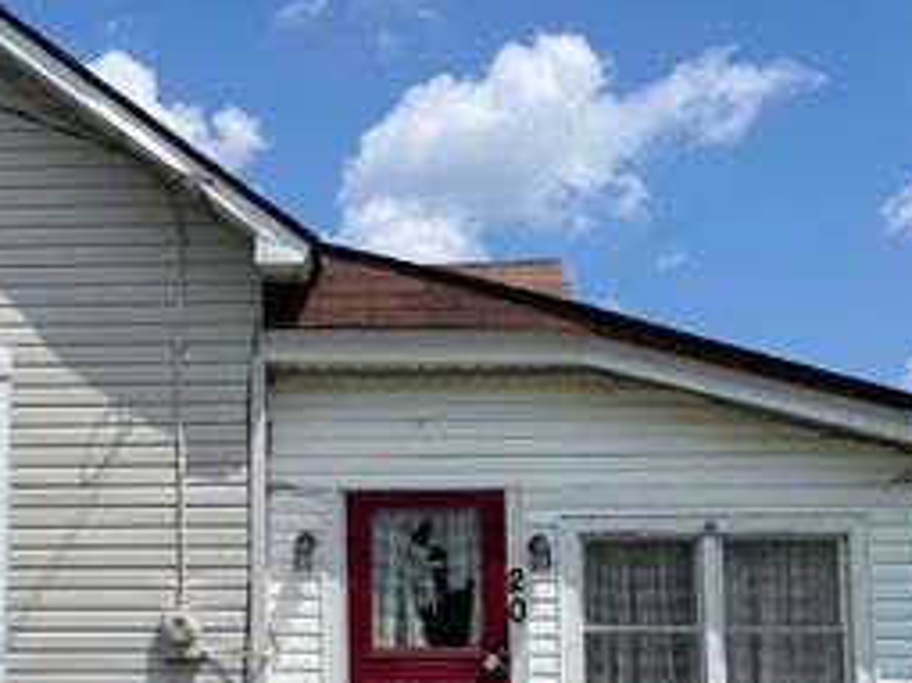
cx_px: 254
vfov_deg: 27.9
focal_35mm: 51
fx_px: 1343
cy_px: 549
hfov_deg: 36.8
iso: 32
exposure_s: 1/5814
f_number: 1.6
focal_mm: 4.2
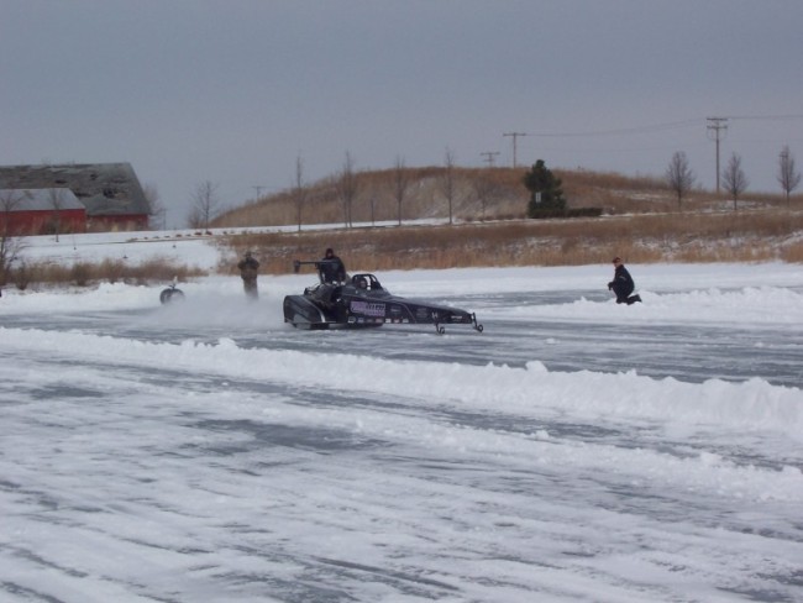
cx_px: 402
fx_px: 2367
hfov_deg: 19.3
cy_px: 302
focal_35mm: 102
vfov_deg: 14.5
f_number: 9.5
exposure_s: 1/350
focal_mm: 16.8
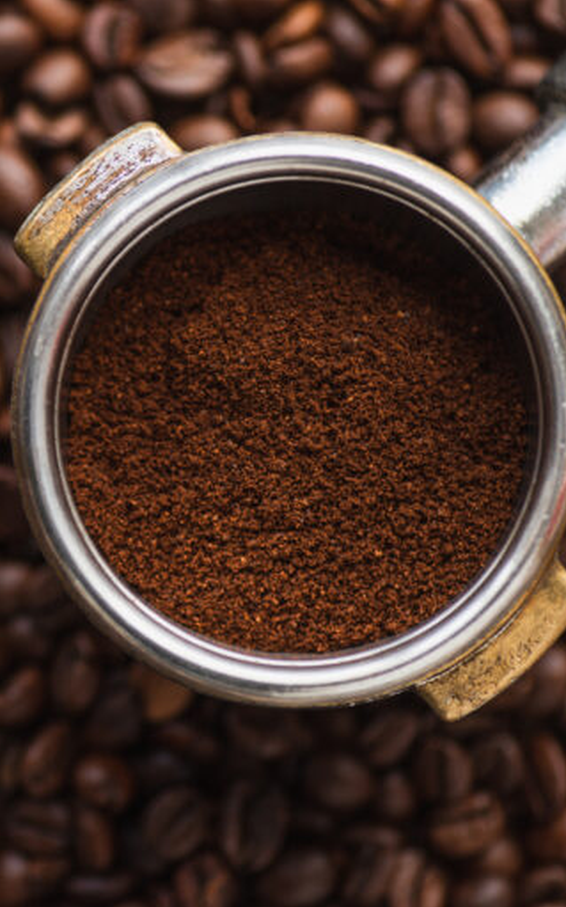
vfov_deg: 13.0
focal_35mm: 161
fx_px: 3977
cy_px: 454
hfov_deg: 8.1
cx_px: 57
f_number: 4
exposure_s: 1/200
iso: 320
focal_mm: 105
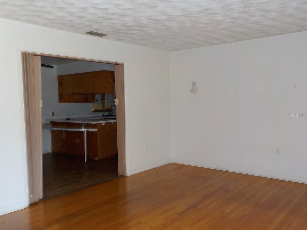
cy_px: 115
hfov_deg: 60.0
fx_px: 266
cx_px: 154
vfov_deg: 46.8
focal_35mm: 30
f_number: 3.3
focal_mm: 4.1
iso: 200
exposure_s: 1/30
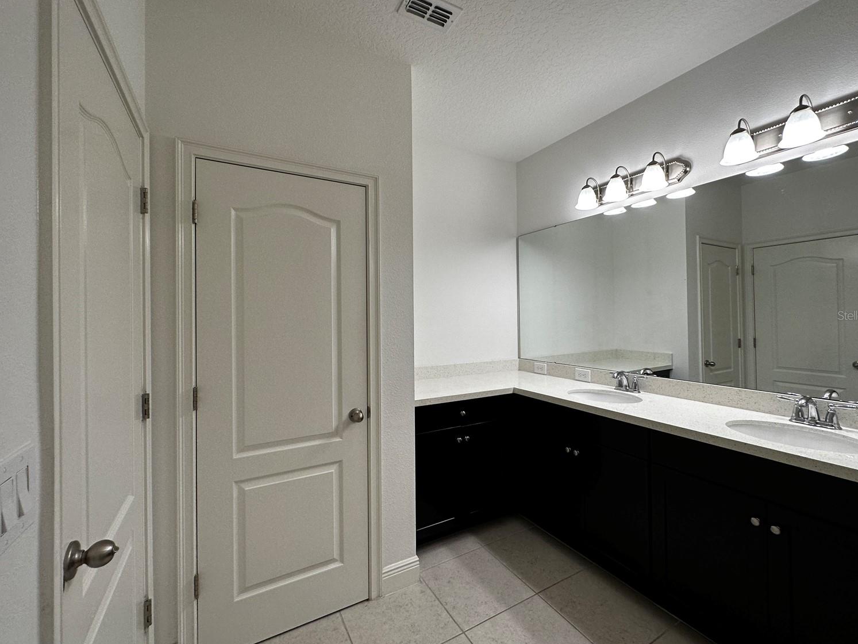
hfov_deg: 98.2
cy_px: 315
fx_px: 372
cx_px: 432
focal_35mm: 15
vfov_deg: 81.7
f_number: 2.2
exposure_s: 1/120
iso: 125
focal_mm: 2.22
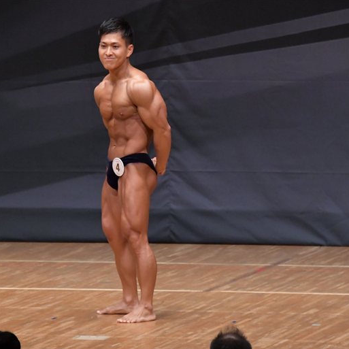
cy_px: 175
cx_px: 108
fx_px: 4392
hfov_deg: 4.5
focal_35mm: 385
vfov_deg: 4.6
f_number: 5.6
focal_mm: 200
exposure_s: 1/400
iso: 6400
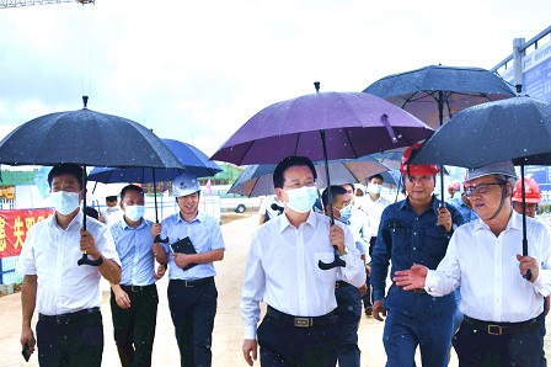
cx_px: 294
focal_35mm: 50
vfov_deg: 26.9
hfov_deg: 39.6
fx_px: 765
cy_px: 230
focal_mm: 28
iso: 800
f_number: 3.5
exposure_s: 1/5000
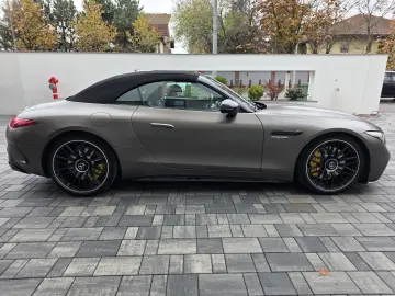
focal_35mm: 23
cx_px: 198
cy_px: 148
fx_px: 262
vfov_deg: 58.9
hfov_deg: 73.9
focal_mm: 6.25
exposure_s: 1/180
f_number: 1.7
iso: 50
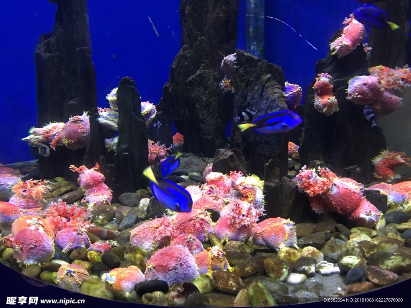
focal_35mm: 29
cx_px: 206
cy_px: 154
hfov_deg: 61.7
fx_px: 344
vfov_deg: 48.2
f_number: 2.2
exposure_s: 1/8
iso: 125
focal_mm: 4.15
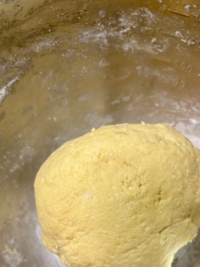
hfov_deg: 35.1
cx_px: 103
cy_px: 202
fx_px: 316
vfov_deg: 44.2
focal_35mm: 41
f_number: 1.6
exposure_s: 1/60
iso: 250
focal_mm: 5.96
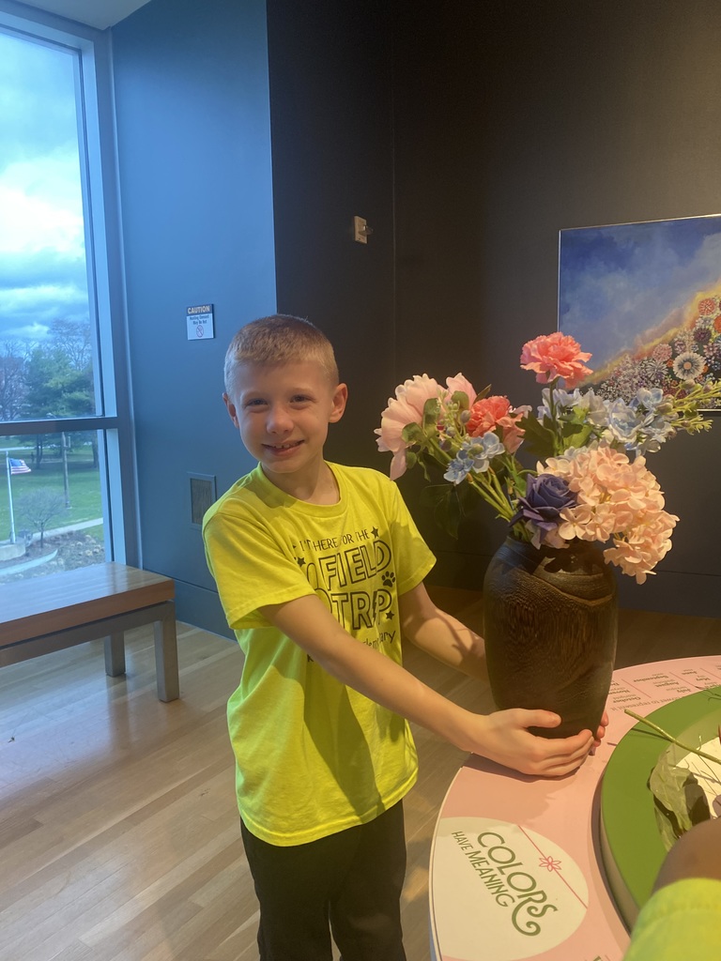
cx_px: 360
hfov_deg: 53.1
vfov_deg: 67.3
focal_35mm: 26
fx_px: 722
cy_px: 480
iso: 160
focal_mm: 4.25
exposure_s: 1/60
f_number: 1.8
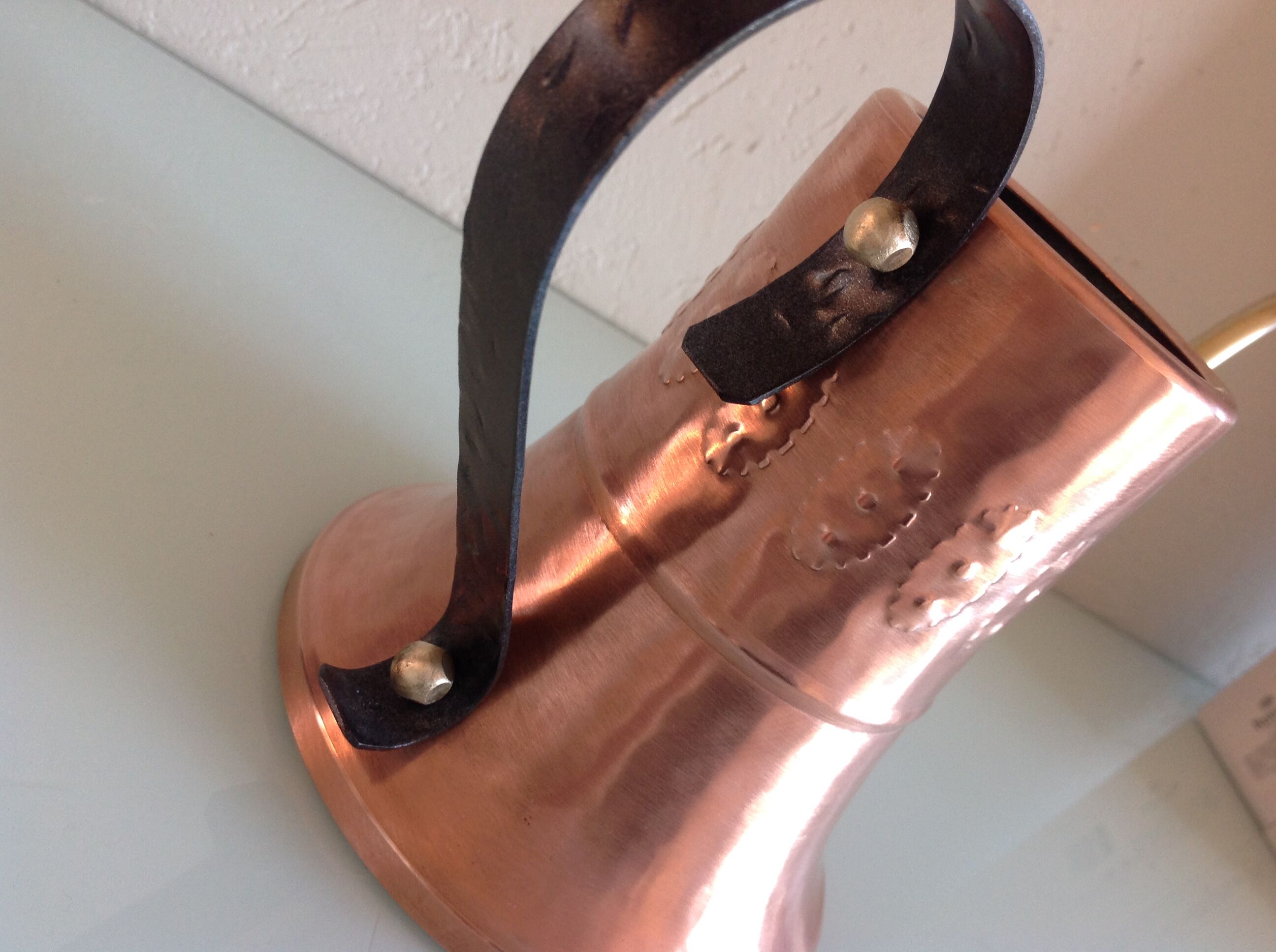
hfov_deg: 52.7
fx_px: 1288
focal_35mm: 35
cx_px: 638
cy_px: 476
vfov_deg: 40.6
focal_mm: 4.28
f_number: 2.4
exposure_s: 1/15
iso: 100
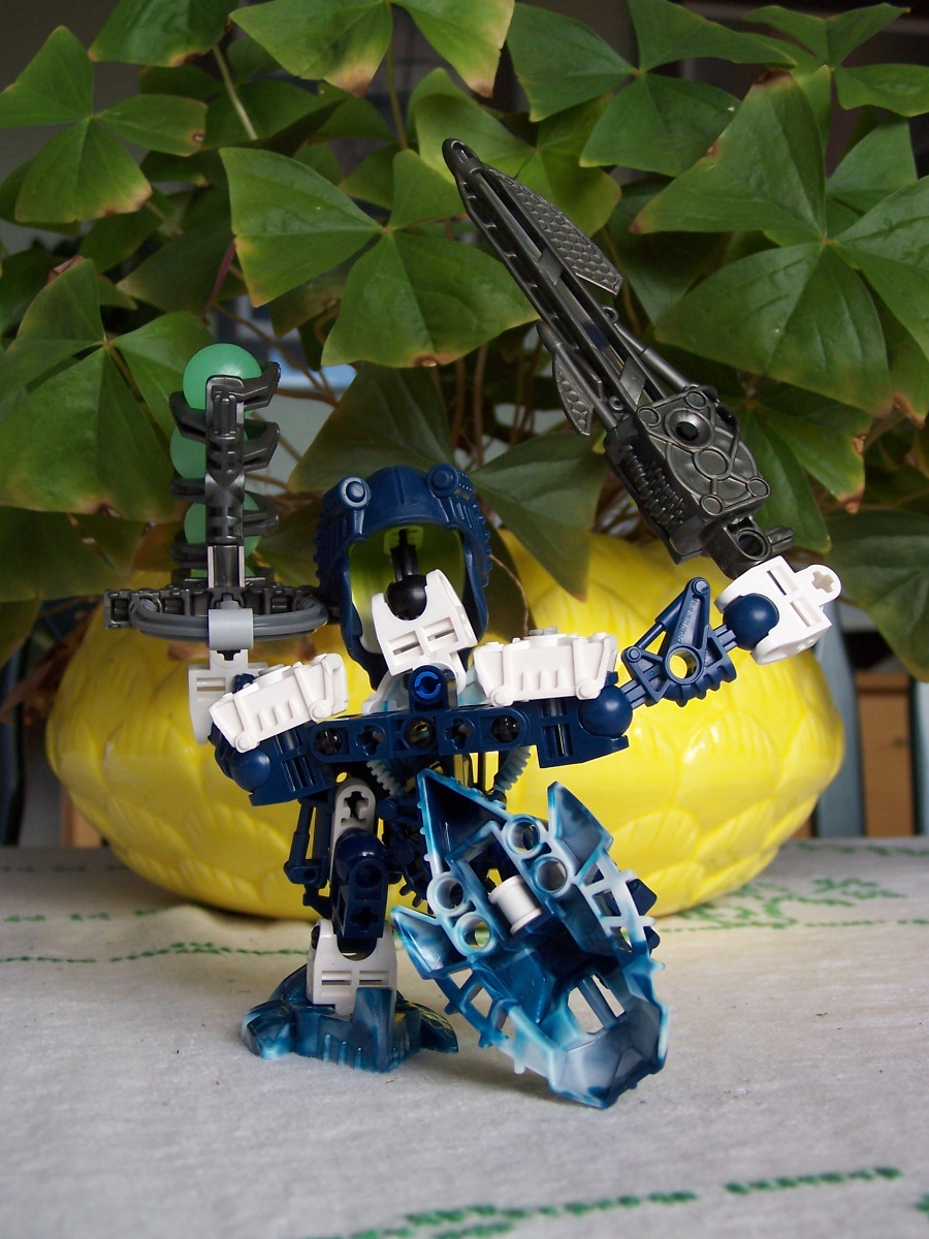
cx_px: 464
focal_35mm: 51
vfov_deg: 37.5
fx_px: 1825
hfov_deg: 28.6
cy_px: 620
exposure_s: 1/125
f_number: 3.2
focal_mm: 8.5
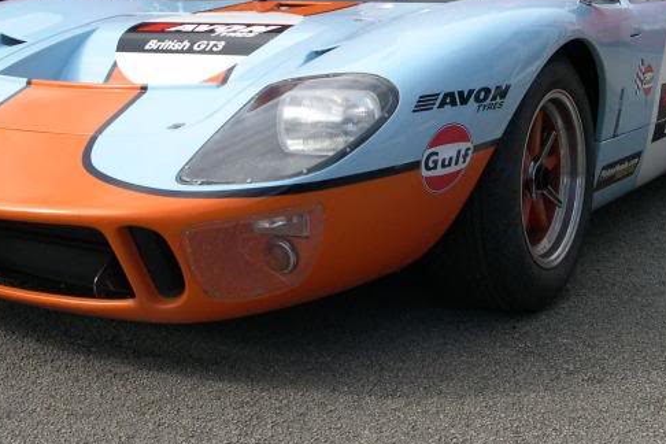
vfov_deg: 20.8
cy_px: 127
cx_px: 334
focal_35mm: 65
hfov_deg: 31.0
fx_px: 1202
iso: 100
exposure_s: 1/119
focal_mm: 8
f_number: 7.6
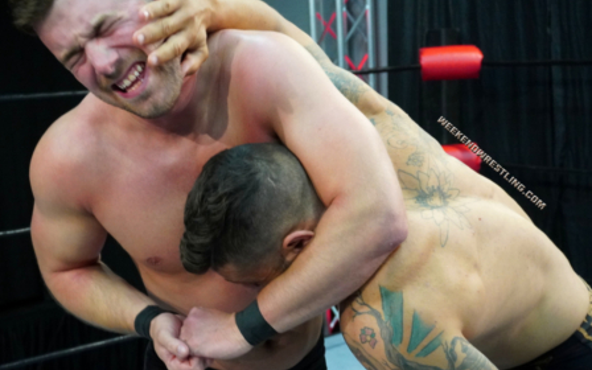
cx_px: 281
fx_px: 936
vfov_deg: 22.4
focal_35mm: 58
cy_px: 204
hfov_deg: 35.1
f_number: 5
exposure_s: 1/160
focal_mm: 34
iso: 5000
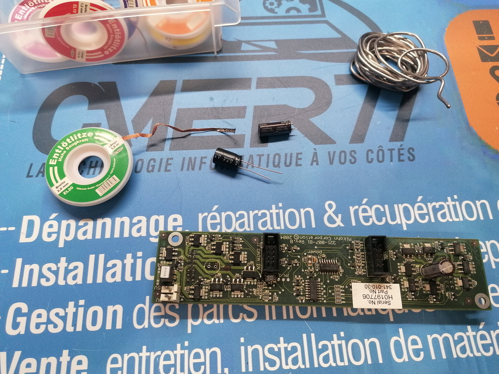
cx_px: 250
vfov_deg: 51.4
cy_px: 187
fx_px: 389
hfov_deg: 65.3
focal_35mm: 27
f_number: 1.8
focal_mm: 4.75
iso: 200
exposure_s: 1/50
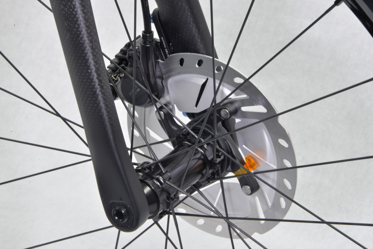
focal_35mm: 300
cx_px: 186
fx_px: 3108
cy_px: 124
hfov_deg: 6.9
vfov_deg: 4.6
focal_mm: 300
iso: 800
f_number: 32
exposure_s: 1/2
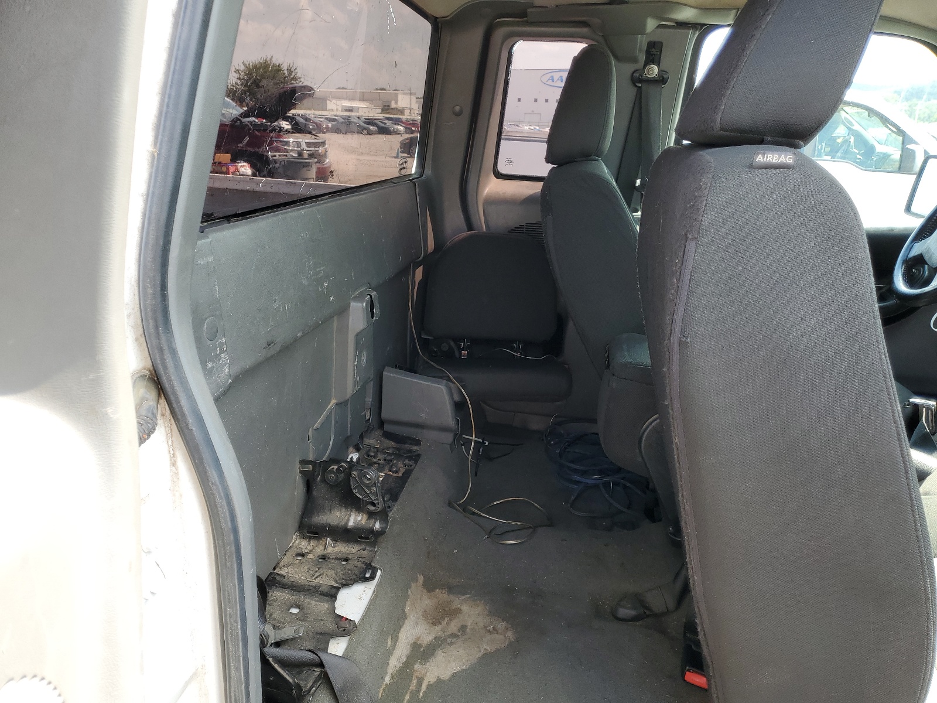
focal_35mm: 26
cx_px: 468
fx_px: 704
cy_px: 352
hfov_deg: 67.3
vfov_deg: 53.1
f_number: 1.5
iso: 50
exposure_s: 1/250
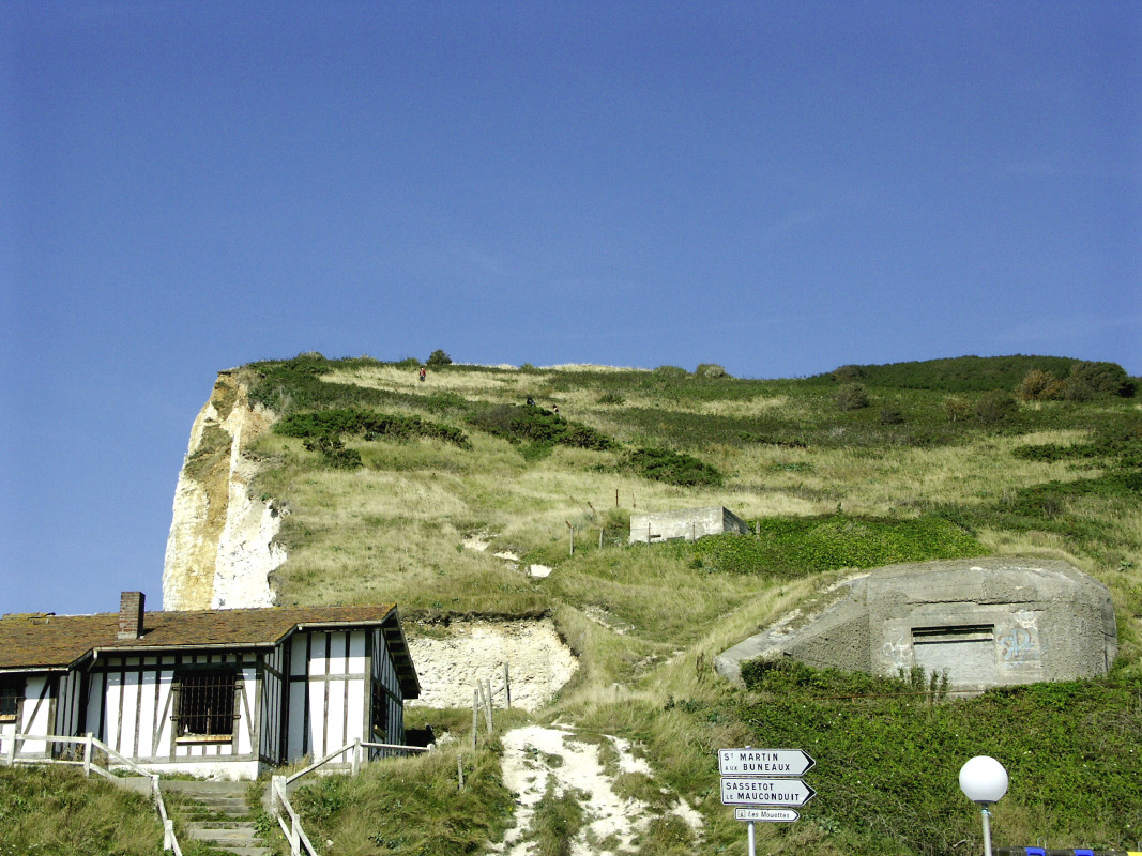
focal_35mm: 61
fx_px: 2012
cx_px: 571
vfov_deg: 24.0
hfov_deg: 31.7
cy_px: 428
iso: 100
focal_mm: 15.14
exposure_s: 1/1600
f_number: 4.5
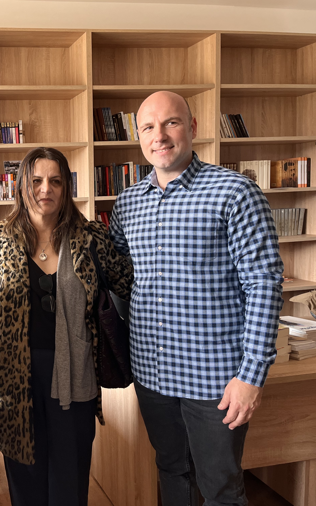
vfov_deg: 52.7
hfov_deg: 31.6
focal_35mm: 37
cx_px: -7
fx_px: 510
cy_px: 253
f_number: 1.6
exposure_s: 1/103
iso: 125
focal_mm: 5.1
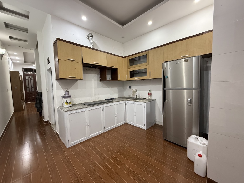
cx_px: 122
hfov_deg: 102.1
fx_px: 99
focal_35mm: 14
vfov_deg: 85.7
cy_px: 92
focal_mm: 2.22
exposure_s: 1/50
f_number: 2.2
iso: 250
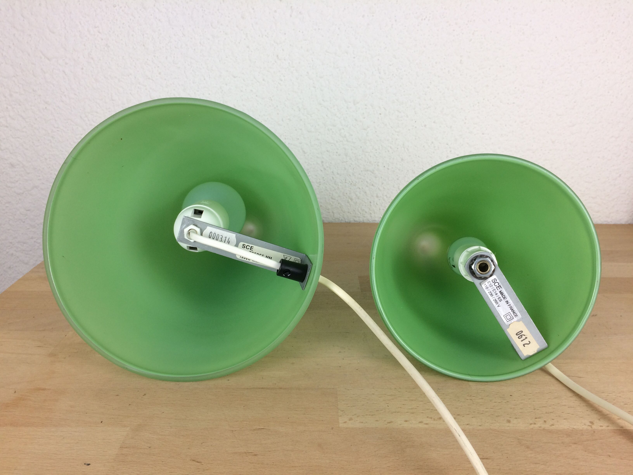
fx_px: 530
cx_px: 316
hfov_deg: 61.7
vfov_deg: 48.2
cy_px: 238
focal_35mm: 29
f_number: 2.2
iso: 32
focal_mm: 4.15
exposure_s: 1/50
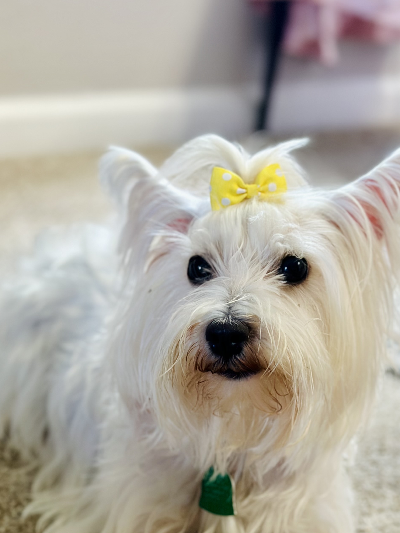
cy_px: 386
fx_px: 1186
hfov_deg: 19.1
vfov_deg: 25.1
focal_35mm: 77
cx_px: 230
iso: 250
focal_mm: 6.86
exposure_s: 1/60
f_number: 1.78
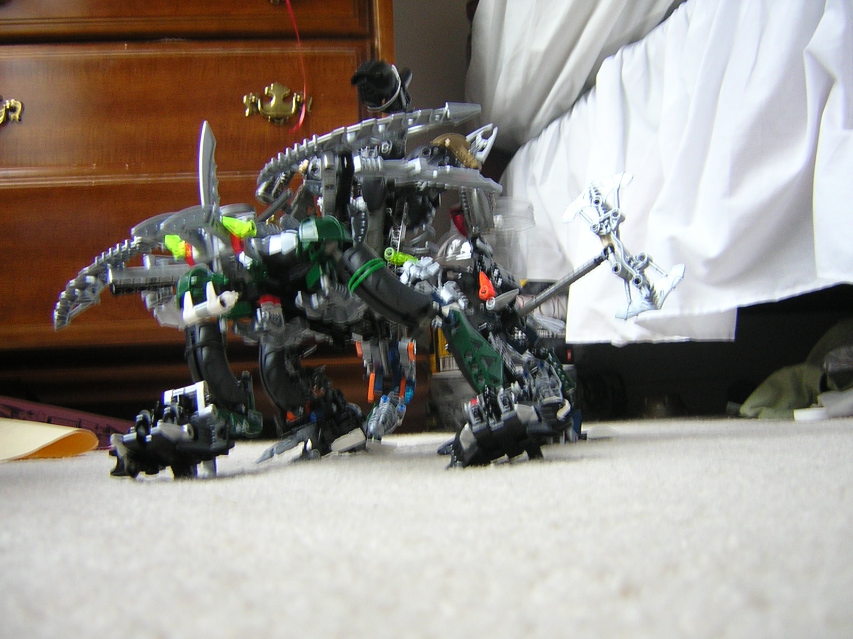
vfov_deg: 39.7
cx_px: 426
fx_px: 887
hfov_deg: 51.4
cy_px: 320
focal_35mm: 36
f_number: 2.6
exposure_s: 1/3.4
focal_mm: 4.7
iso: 215
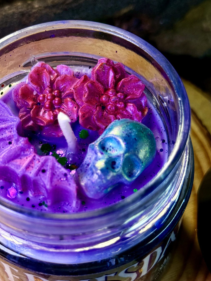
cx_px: 71
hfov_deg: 21.2
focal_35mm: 69
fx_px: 561
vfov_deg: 28.1
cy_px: 161
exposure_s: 1/578
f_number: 1.78
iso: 100
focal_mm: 6.76
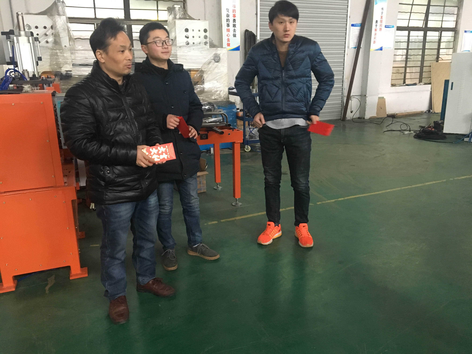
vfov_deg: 48.2
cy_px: 177
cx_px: 236
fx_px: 395
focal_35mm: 29
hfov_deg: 61.7
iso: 250
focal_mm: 4.15
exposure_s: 1/17
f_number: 2.2
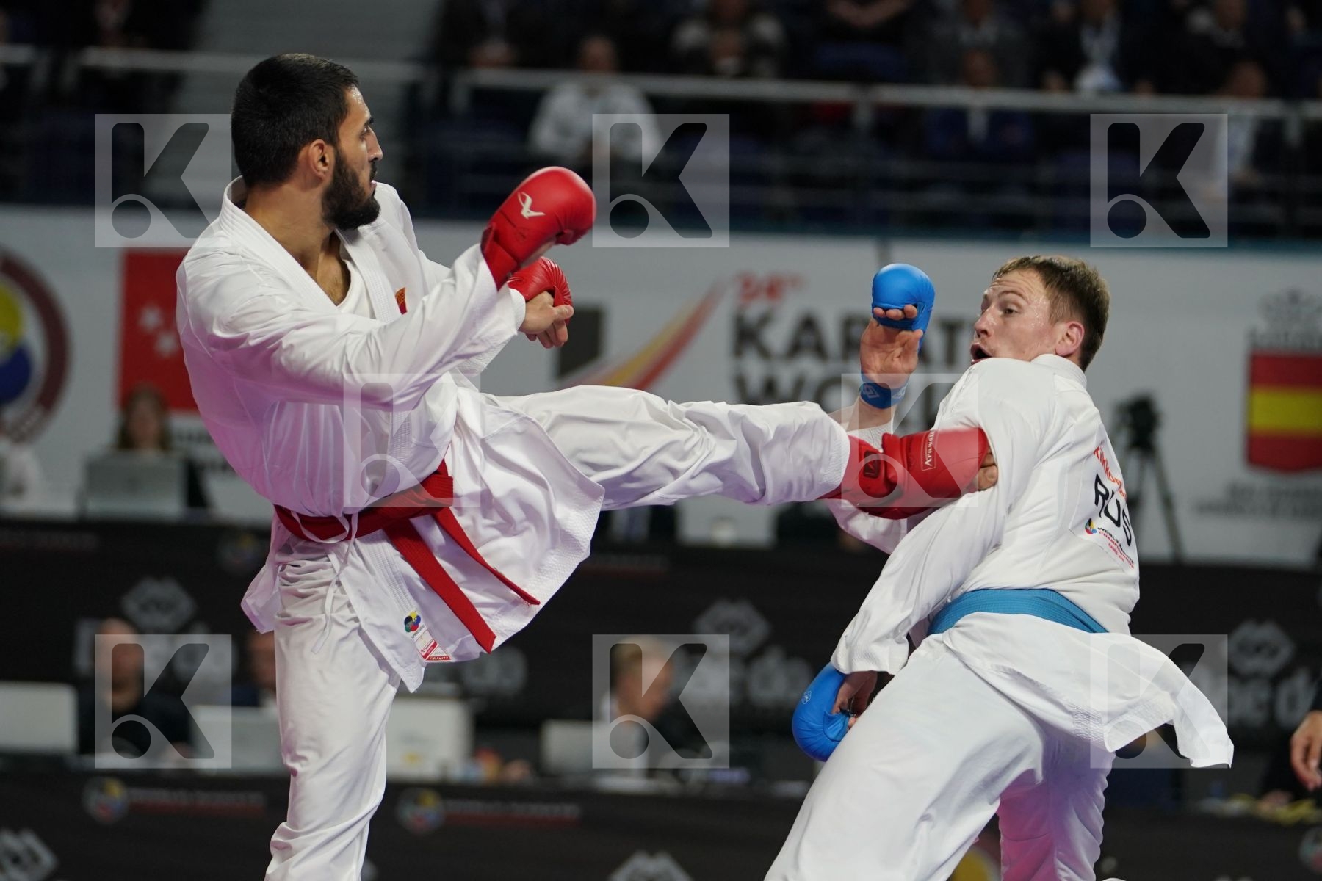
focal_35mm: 252
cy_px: 440
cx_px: 661
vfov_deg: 5.5
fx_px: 9253
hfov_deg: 8.2
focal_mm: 168
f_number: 2.8
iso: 1250
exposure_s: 1/1000
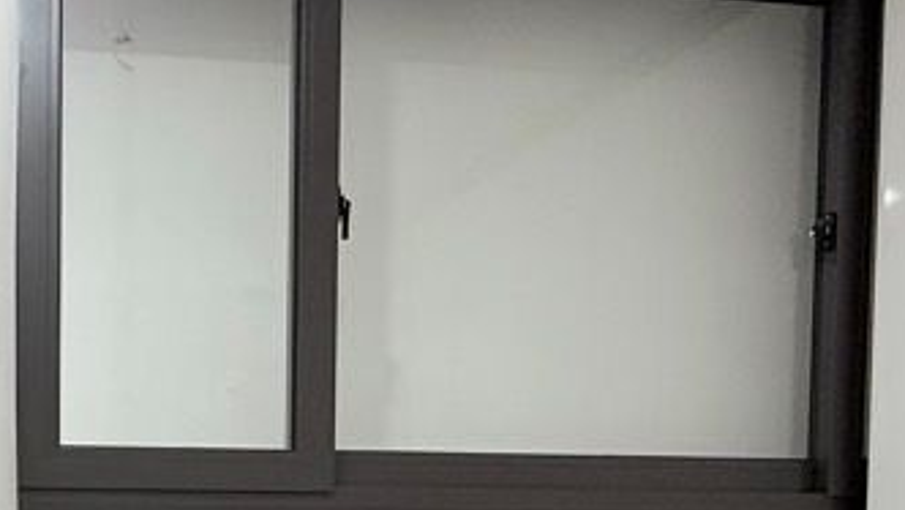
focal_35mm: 47
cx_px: 52
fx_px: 1128
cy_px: 608
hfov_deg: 39.7
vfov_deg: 23.3
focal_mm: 2.22
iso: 200
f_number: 2.2
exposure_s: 1/100
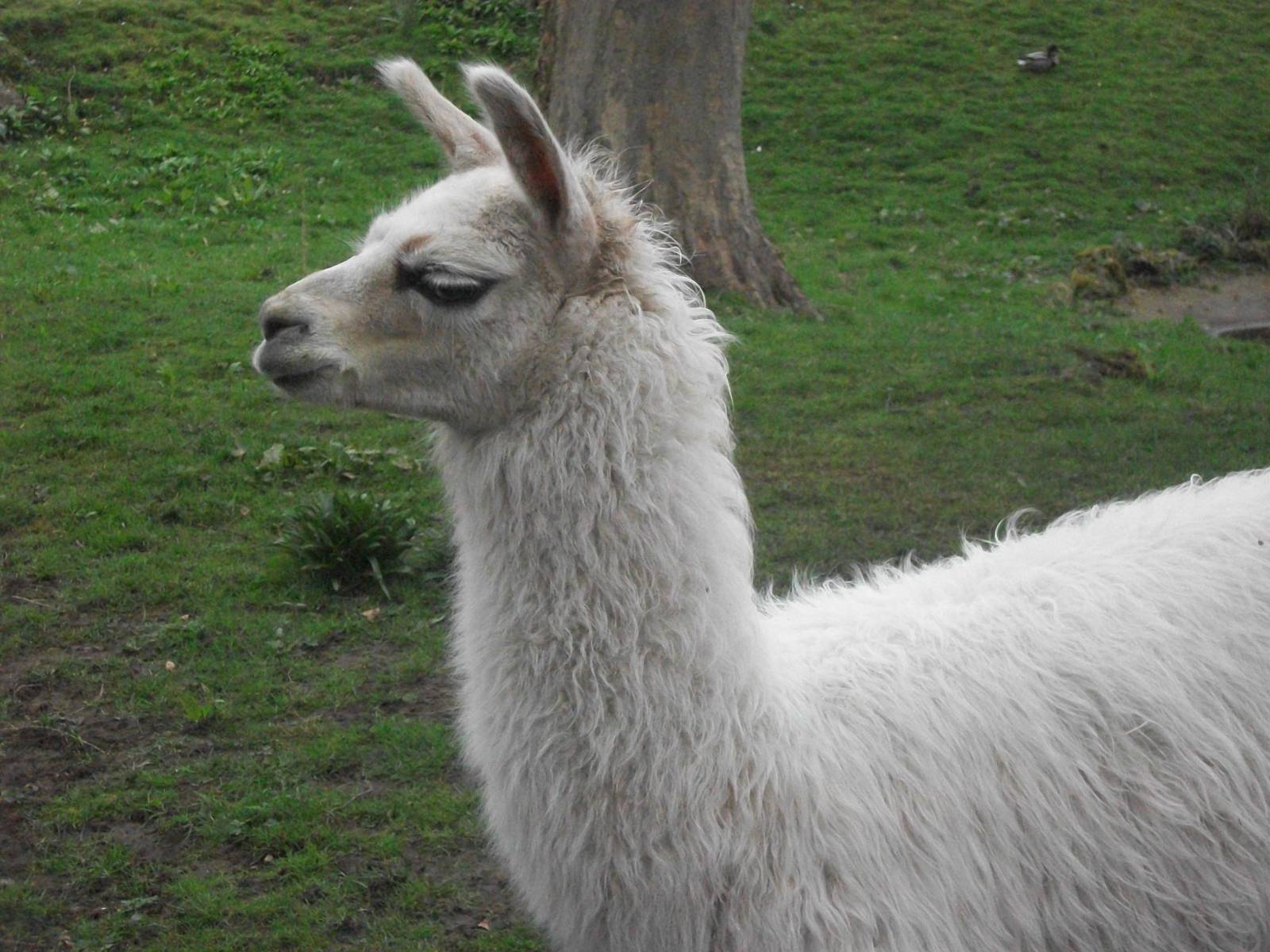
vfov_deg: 19.1
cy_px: 476
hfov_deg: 25.3
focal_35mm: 77
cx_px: 635
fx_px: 2825
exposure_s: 1/500
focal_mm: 13.7
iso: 628
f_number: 4.6
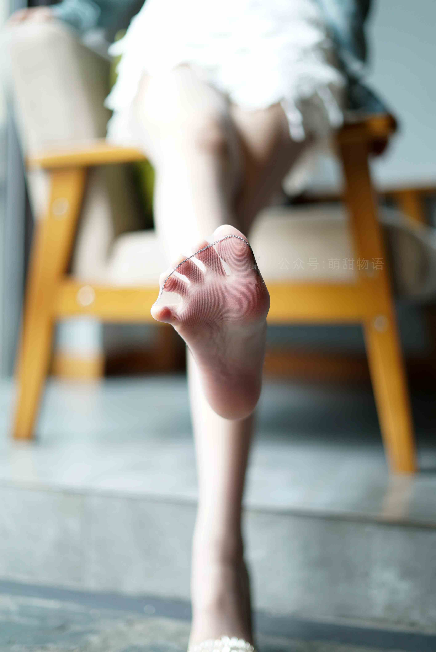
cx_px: 218
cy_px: 326
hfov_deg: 27.0
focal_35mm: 50
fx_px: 907
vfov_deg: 39.6
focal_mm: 50
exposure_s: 1/125
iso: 160
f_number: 1.8
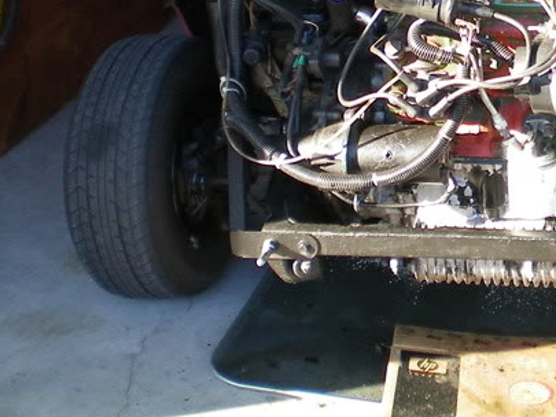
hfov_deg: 19.8
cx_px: 568
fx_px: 1542
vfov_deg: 14.8
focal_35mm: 96
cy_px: -102
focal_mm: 6.3
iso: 64
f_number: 3.1
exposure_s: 1/60
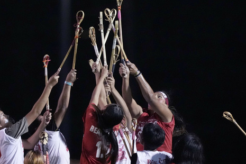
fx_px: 6013
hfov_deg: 2.3
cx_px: 93
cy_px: 116
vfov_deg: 1.6
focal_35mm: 880
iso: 8000
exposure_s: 1/1250
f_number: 2.8
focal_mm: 400
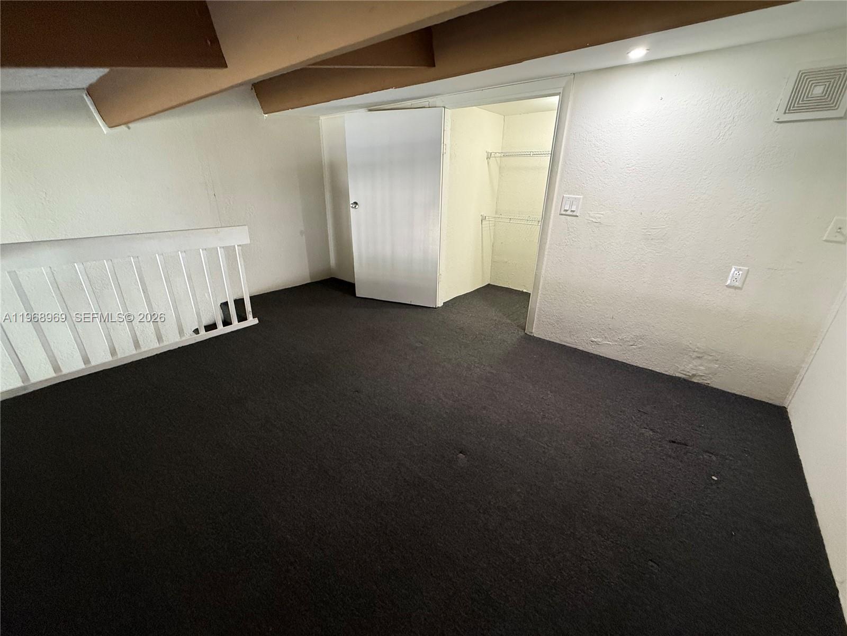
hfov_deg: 102.1
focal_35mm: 14
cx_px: 424
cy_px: 318
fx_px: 343
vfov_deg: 85.7
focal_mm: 2.22
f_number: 2.2
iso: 500
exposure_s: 1/60
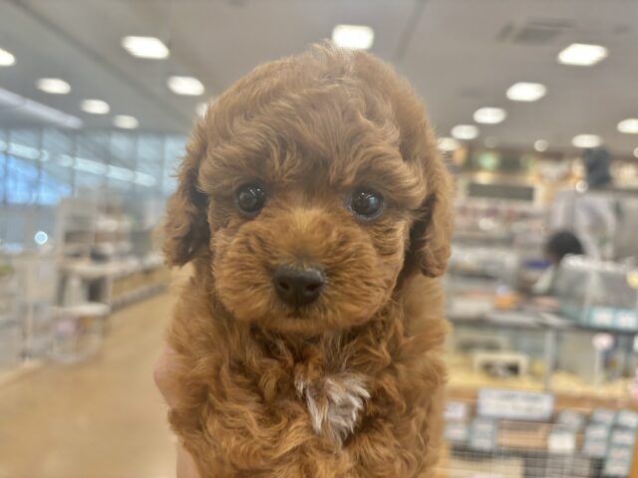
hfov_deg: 67.3
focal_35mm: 26
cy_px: 239
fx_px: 479
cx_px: 319
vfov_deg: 53.1
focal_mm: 5.96
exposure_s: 1/100
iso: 125
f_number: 1.6
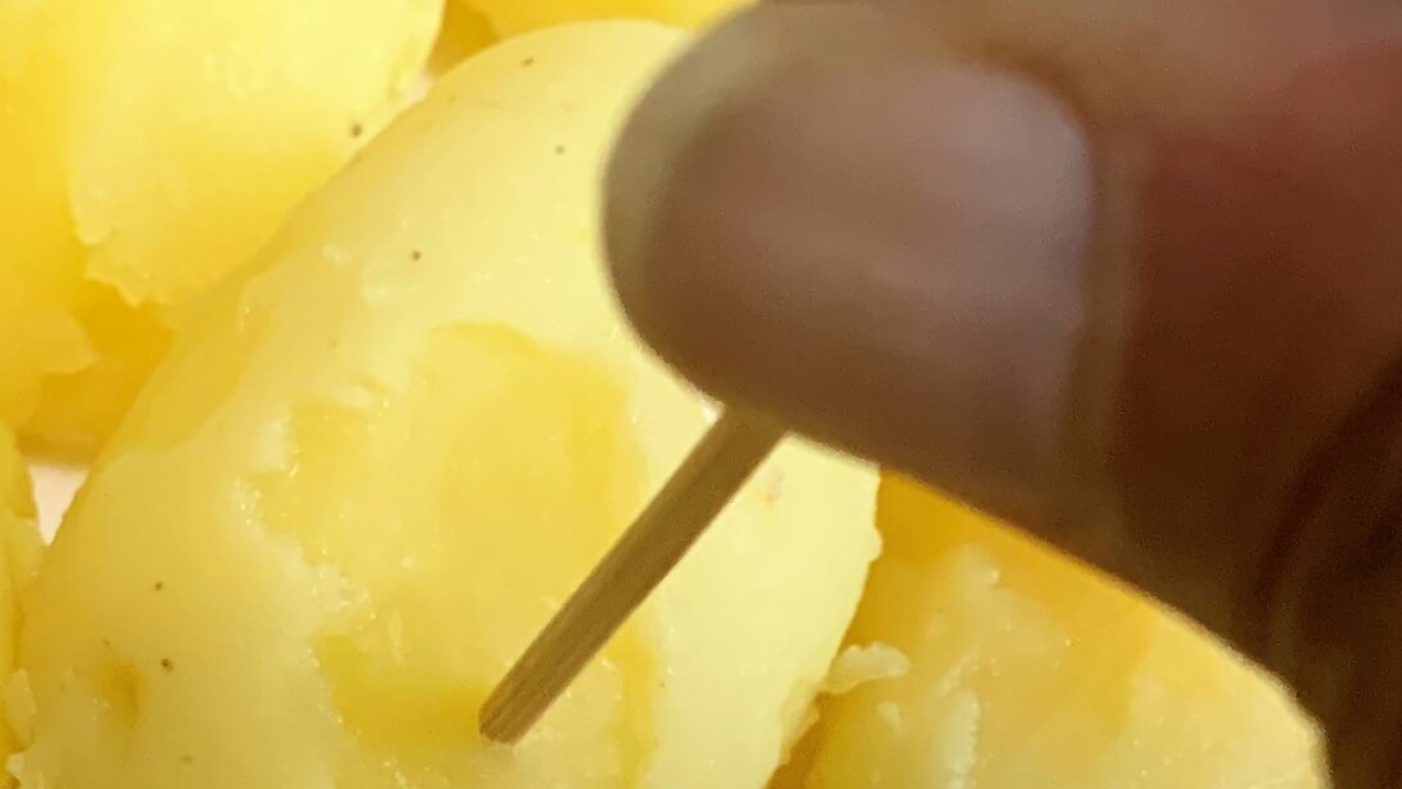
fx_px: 2453
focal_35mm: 66
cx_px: 11
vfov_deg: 17.0
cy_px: 1087
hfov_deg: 29.8
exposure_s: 1/50
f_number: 1.8
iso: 200
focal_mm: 4.25
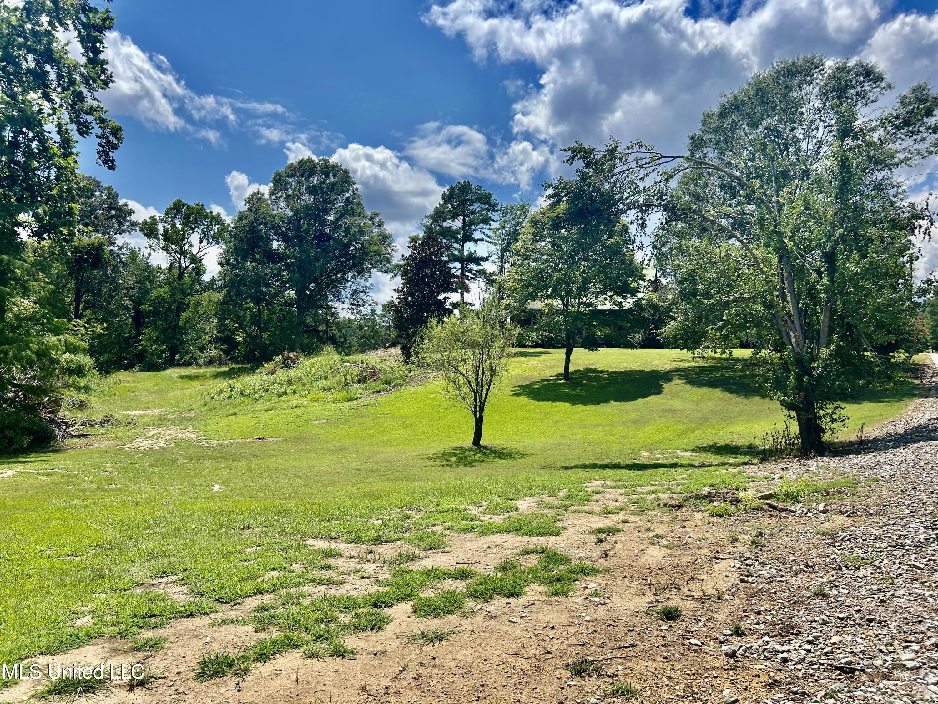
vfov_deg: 53.1
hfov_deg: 67.3
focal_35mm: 26
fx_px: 705
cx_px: 469
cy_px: 352
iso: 50
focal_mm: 5.7
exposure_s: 1/5587
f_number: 1.5
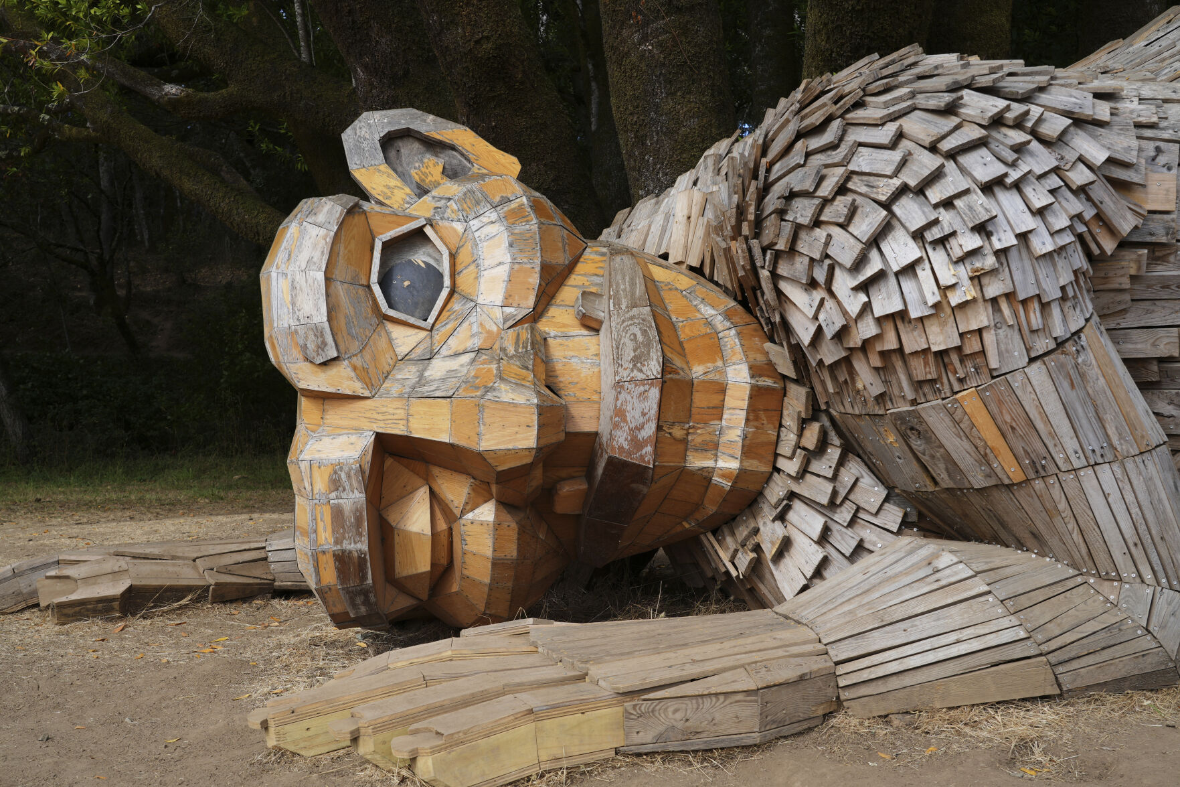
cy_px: 394
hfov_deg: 48.5
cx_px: 590
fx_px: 1311
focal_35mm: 40
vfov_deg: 33.4
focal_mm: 40
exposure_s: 1/125
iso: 80
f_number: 9
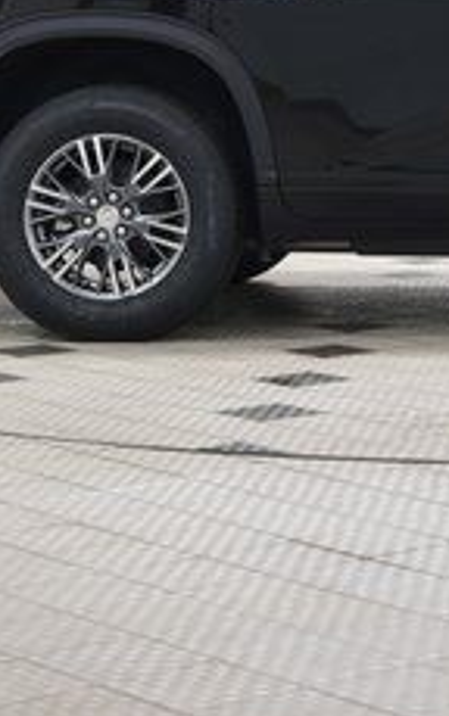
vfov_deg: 16.7
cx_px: 592
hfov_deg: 10.4
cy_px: 73
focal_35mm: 123
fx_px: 2413
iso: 720
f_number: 6.3
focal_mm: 29
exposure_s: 1/15
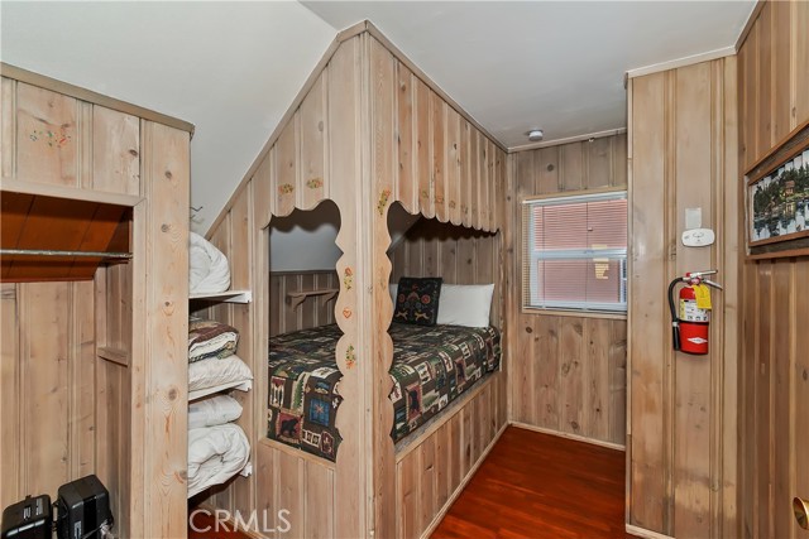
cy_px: 270
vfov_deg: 77.4
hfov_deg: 100.4
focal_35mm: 15
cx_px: 404
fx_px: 337
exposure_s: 1/30
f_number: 8
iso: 400
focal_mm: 10
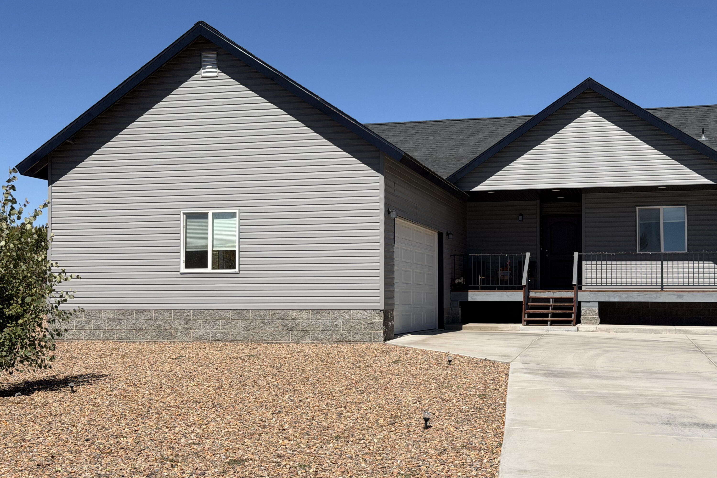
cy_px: 244
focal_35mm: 50
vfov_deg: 27.0
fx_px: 996
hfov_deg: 39.6
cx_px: 359
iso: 64
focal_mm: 6.76
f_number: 1.78
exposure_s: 1/7143
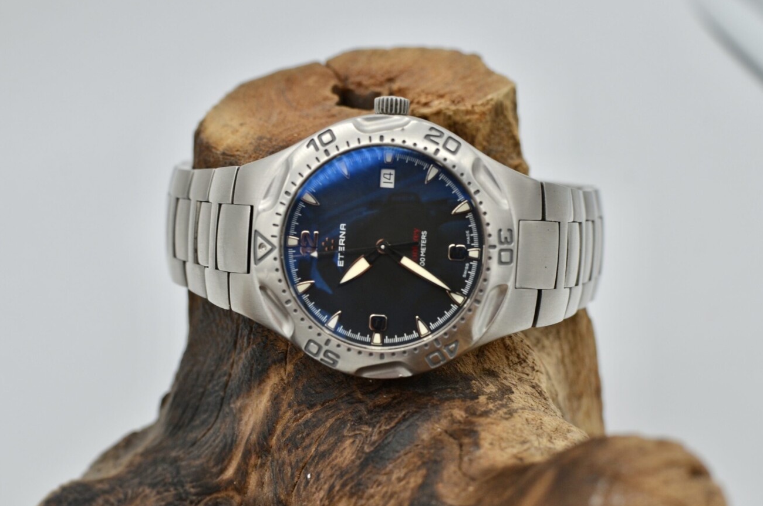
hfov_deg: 35.4
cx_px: 382
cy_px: 247
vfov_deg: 23.9
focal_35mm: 57
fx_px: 1196
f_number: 5.6
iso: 280
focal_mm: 35
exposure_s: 1/125
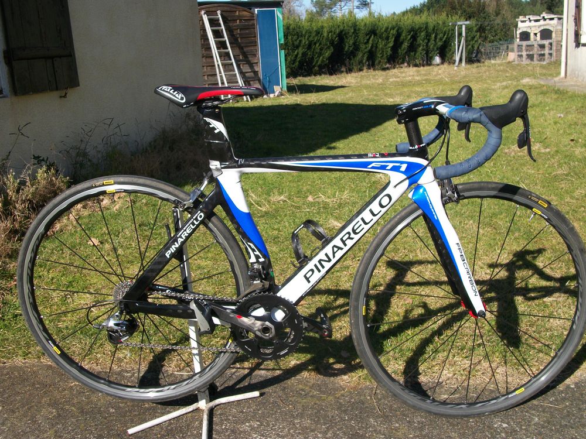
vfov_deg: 36.0
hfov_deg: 46.8
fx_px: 677
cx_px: 293
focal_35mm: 40
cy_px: 220
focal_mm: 7.1
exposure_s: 1/160
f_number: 9.9
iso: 80
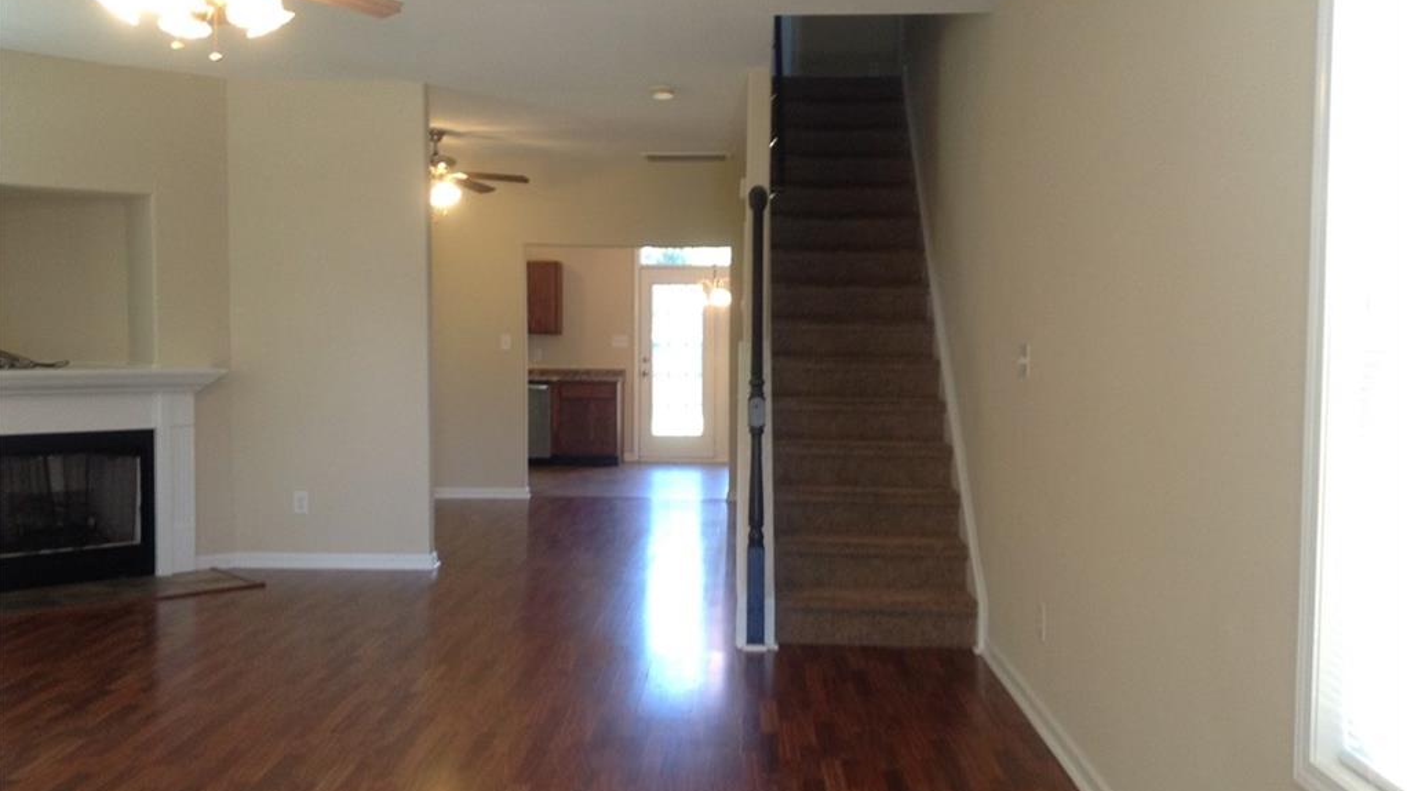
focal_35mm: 36
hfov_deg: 55.3
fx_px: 1343
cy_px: 401
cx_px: 703
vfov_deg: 32.8
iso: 50
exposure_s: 1/24
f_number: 2.4
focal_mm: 3.3
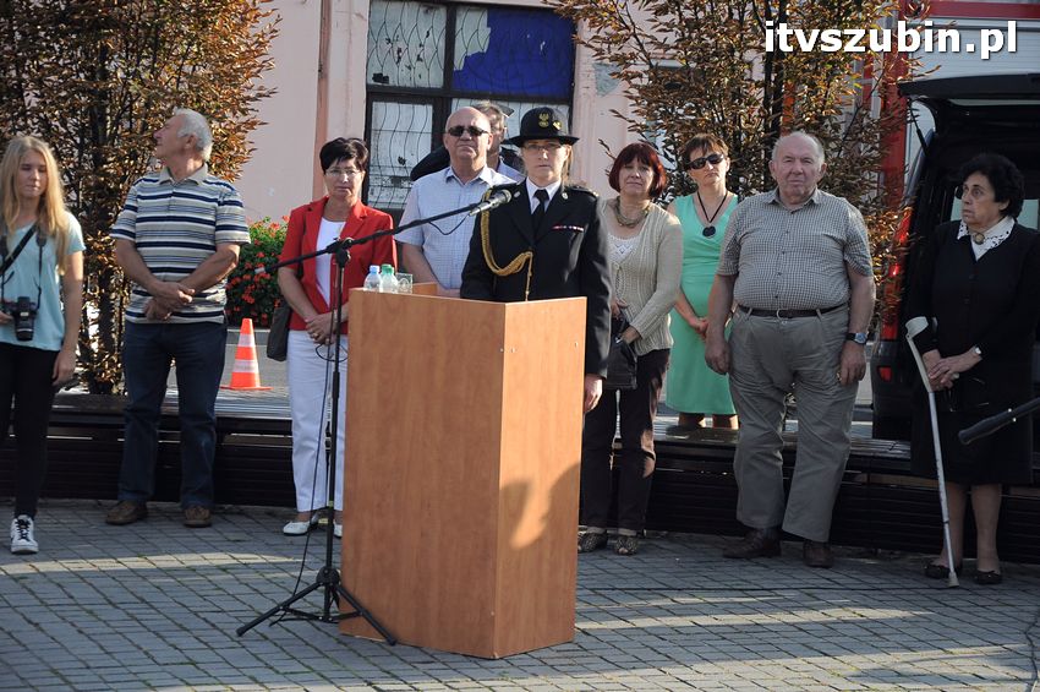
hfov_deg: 18.2
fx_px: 3247
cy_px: 346
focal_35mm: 112
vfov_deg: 12.2
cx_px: 520
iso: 400
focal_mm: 75
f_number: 6.3
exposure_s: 1/640
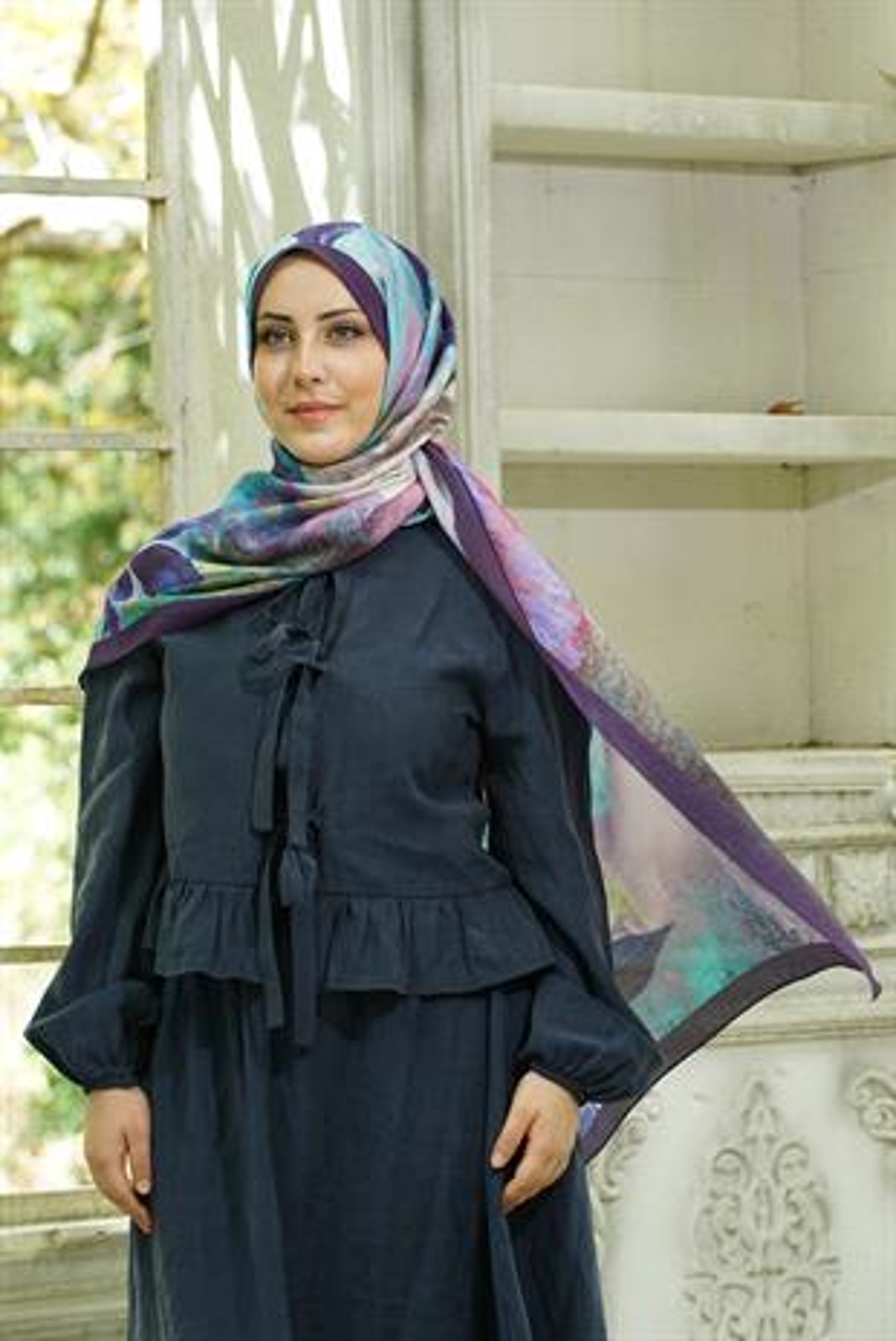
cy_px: 670
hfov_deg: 13.1
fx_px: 3914
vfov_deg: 19.4
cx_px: 448
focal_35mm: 105
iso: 640
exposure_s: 1/100
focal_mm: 105
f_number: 6.3
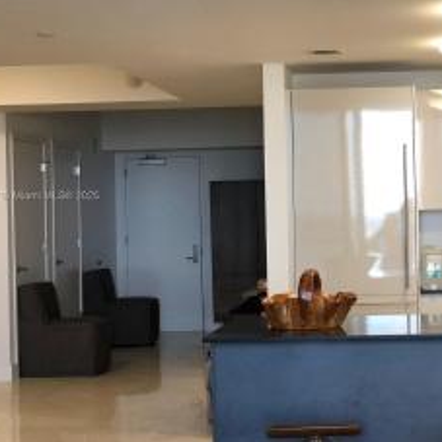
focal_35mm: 81
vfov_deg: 21.4
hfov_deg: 21.2
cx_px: 333
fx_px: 1170
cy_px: 197
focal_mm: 6
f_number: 2.4
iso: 125
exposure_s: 1/60
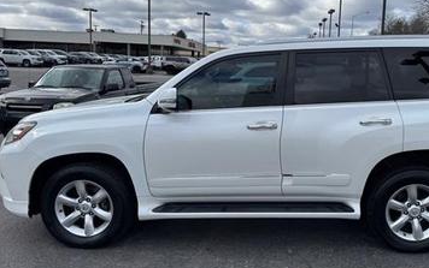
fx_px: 421
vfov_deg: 35.4
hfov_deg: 53.5
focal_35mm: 36
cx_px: 264
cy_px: 127
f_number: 1.78
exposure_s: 1/4049
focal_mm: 6.76
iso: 80
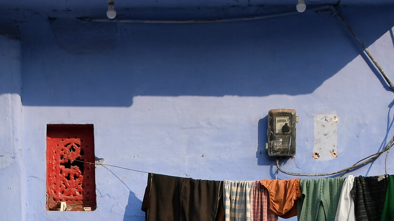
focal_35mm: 137
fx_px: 1431
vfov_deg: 8.6
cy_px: 360
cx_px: 134
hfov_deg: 15.6
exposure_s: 1/250
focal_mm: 30
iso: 160
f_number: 10
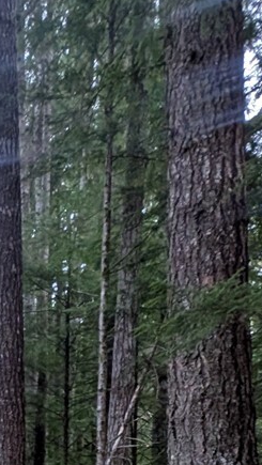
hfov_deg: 21.2
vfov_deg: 33.0
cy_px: 588
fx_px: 592
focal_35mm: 48
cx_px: -126
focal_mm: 2.23
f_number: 1.95
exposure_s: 1/23.8
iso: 244
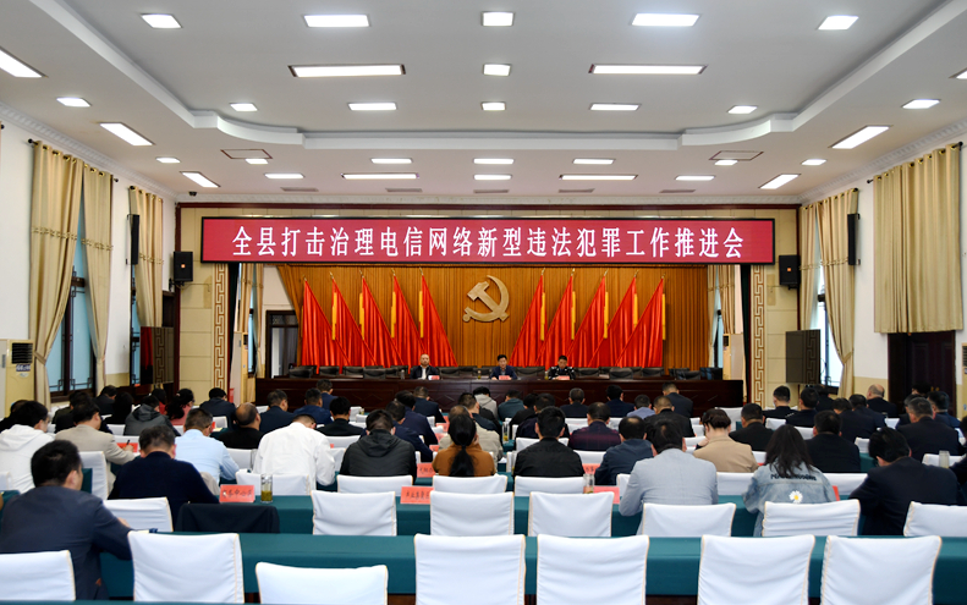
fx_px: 896
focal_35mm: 34
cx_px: 482
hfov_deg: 56.7
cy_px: 310
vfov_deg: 37.3
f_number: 4
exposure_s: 1/60
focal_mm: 22
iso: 400
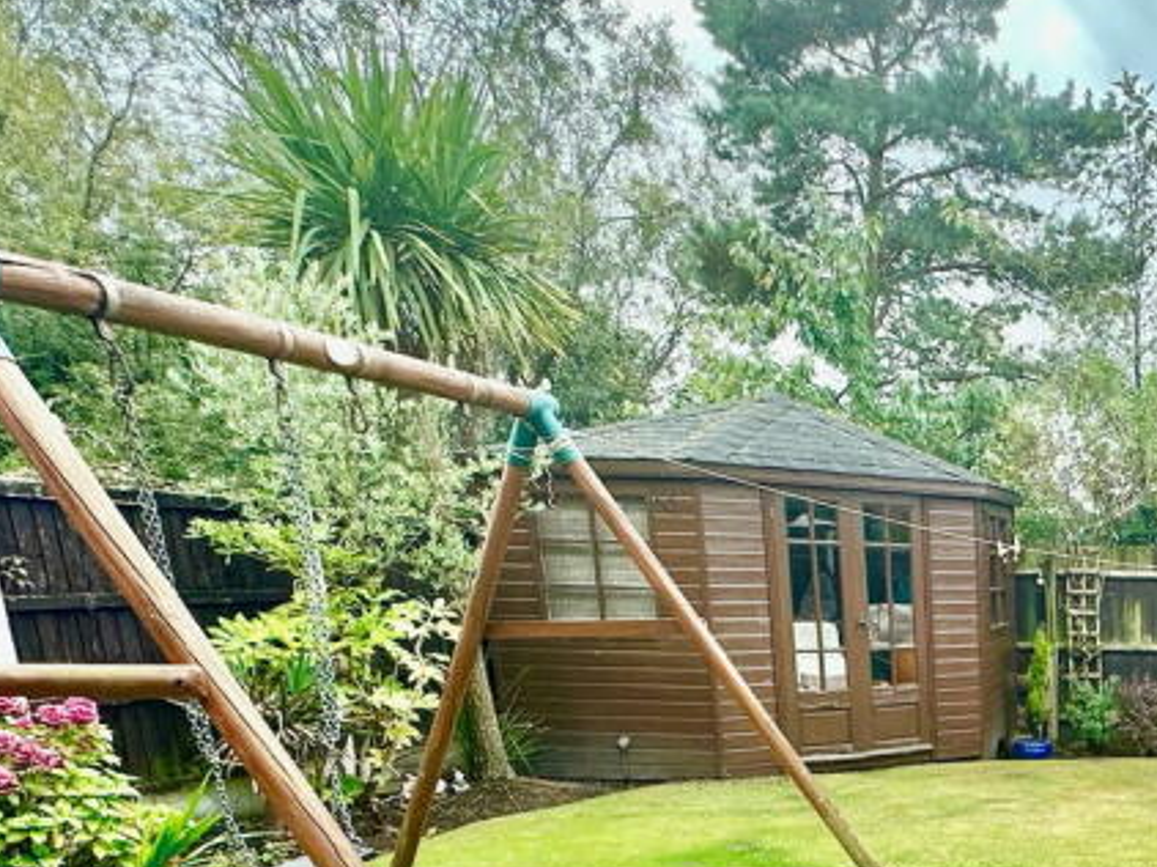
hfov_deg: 44.2
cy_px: 862
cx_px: 1209
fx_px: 1136
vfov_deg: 37.4
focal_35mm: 34
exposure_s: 1/432
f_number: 2.2
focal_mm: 2.22
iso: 40
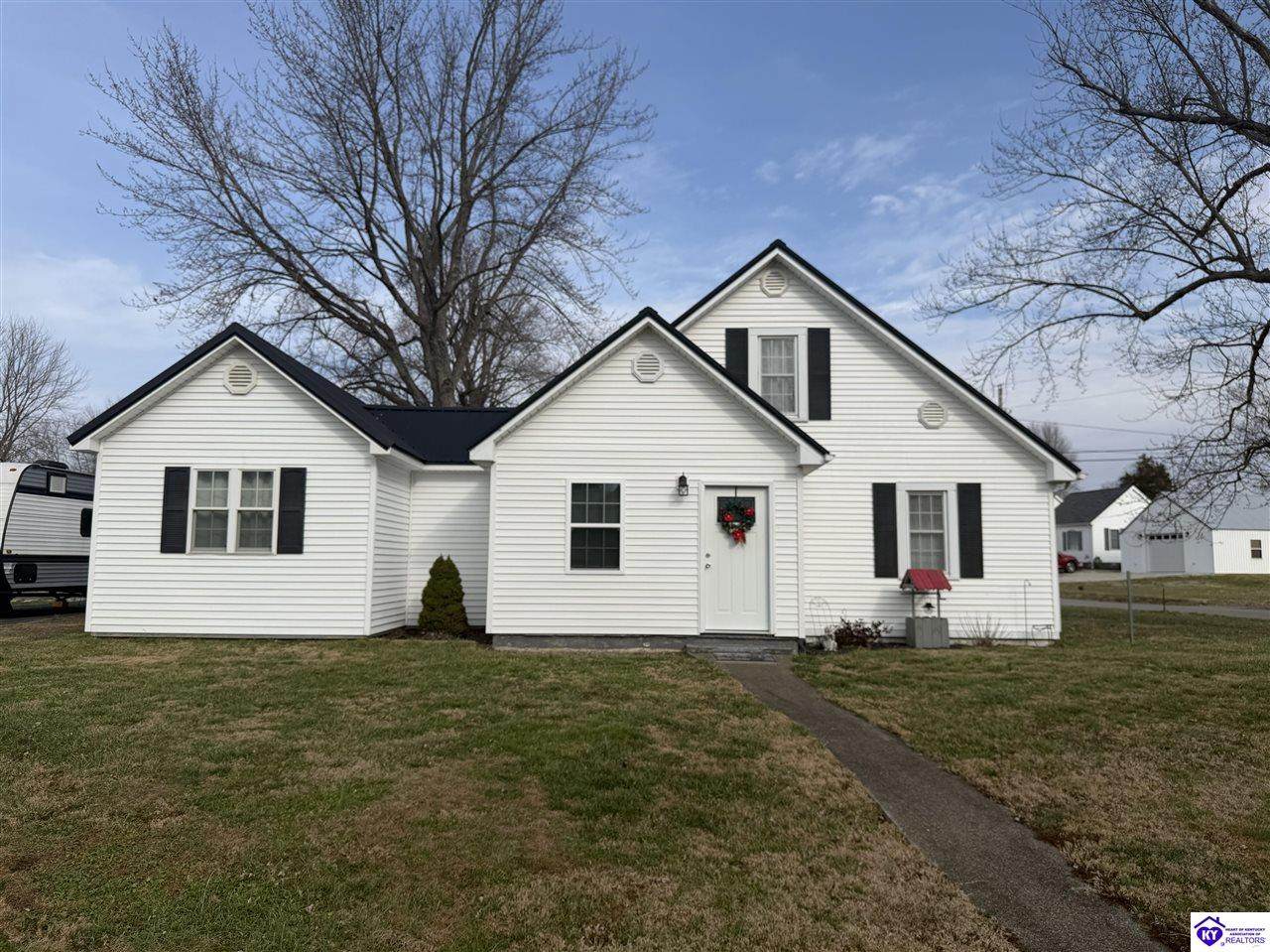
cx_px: 635
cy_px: 476
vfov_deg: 56.8
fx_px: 880
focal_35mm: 24
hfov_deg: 71.6
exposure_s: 1/6173
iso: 80
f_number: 1.78
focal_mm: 6.76
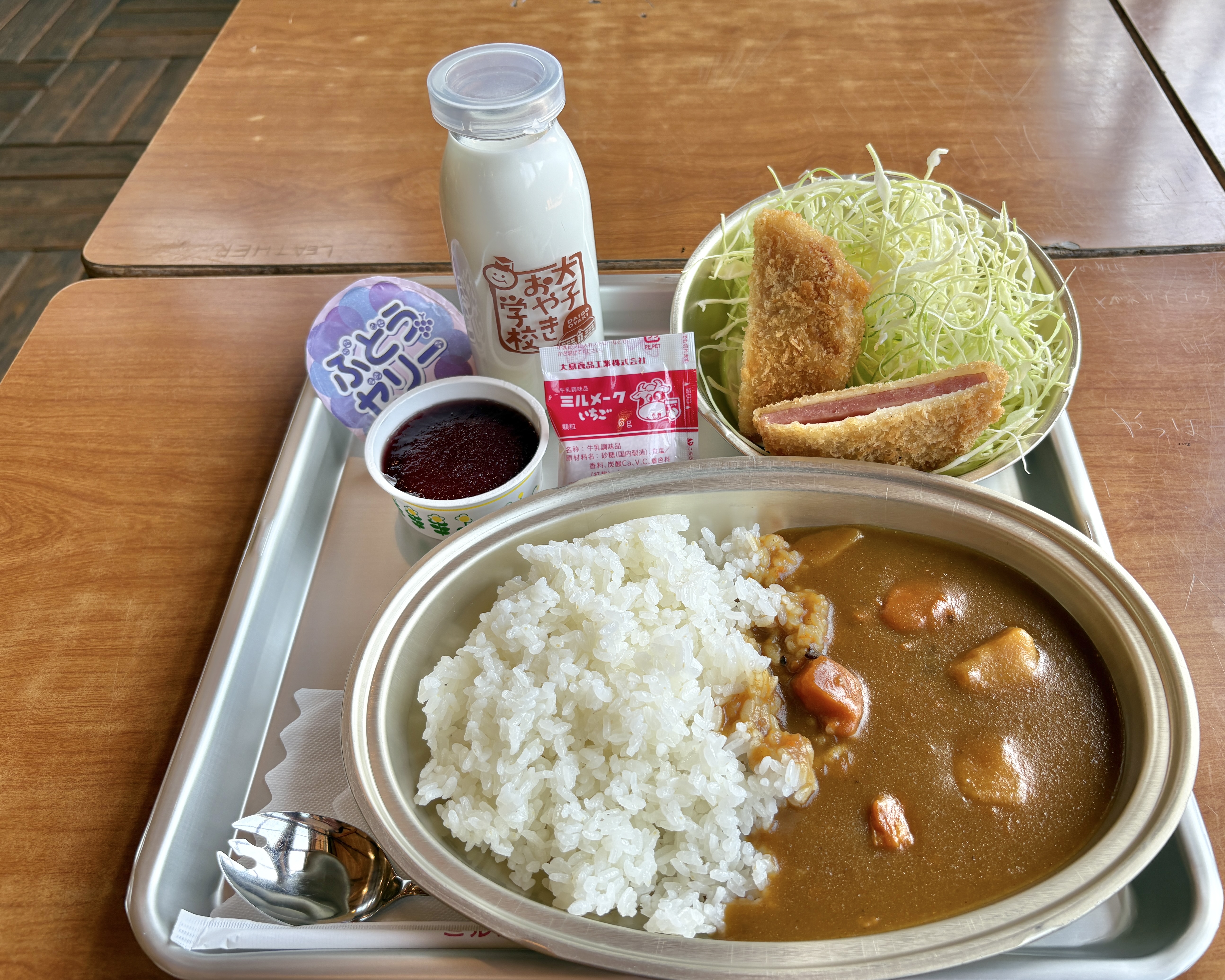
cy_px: 500
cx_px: 672
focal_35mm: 28
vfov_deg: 51.5
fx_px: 1015
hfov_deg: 62.1
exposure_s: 1/206
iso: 40
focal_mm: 5.96
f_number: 1.6
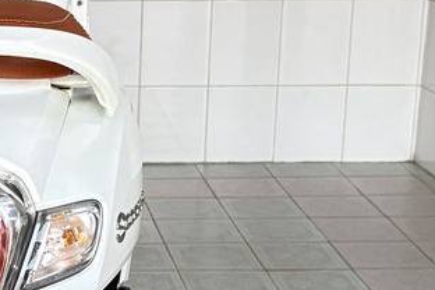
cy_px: 192
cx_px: -29
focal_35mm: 111
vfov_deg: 12.3
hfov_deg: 17.8
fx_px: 1341
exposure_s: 1/122
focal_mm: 5.96
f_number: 1.6
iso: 125
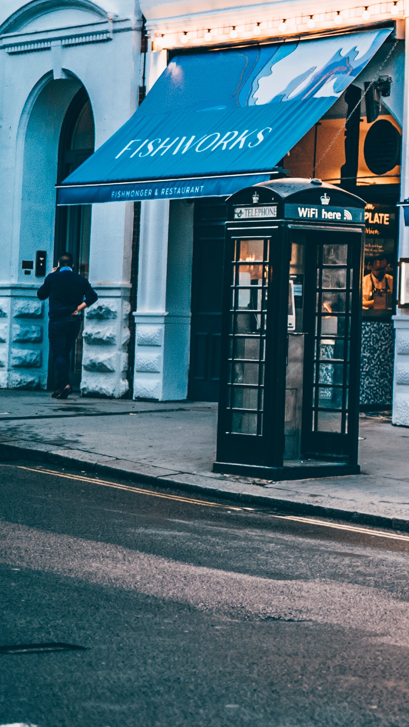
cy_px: 193
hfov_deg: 9.5
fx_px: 2313
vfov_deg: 17.8
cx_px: 803
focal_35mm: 120
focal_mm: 50
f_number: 1.4
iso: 125
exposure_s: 1/800
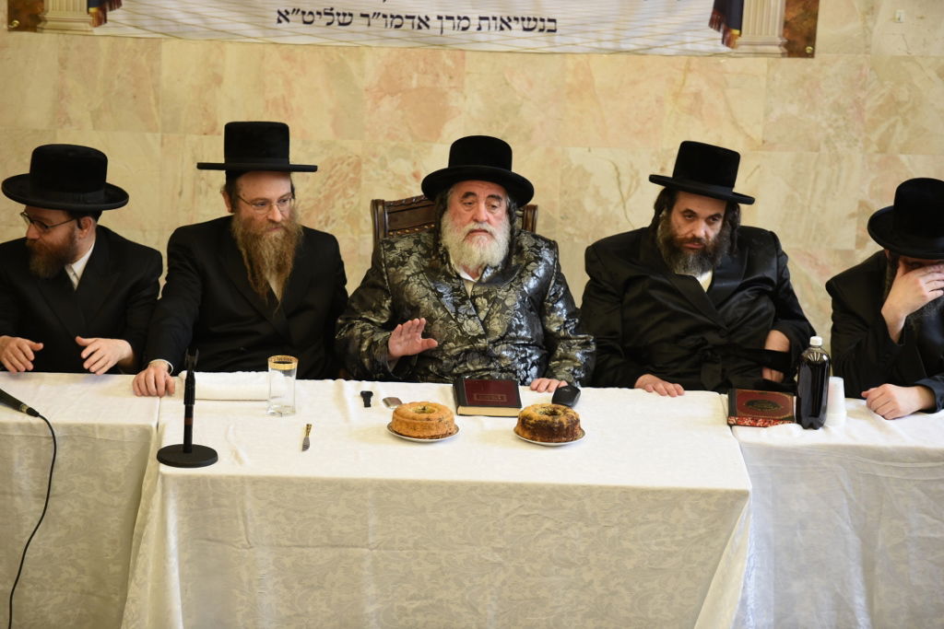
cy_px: 314
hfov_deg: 12.5
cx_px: 472
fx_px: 4327
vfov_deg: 8.3
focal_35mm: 165
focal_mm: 165
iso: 1100
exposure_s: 1/200
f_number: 2.8
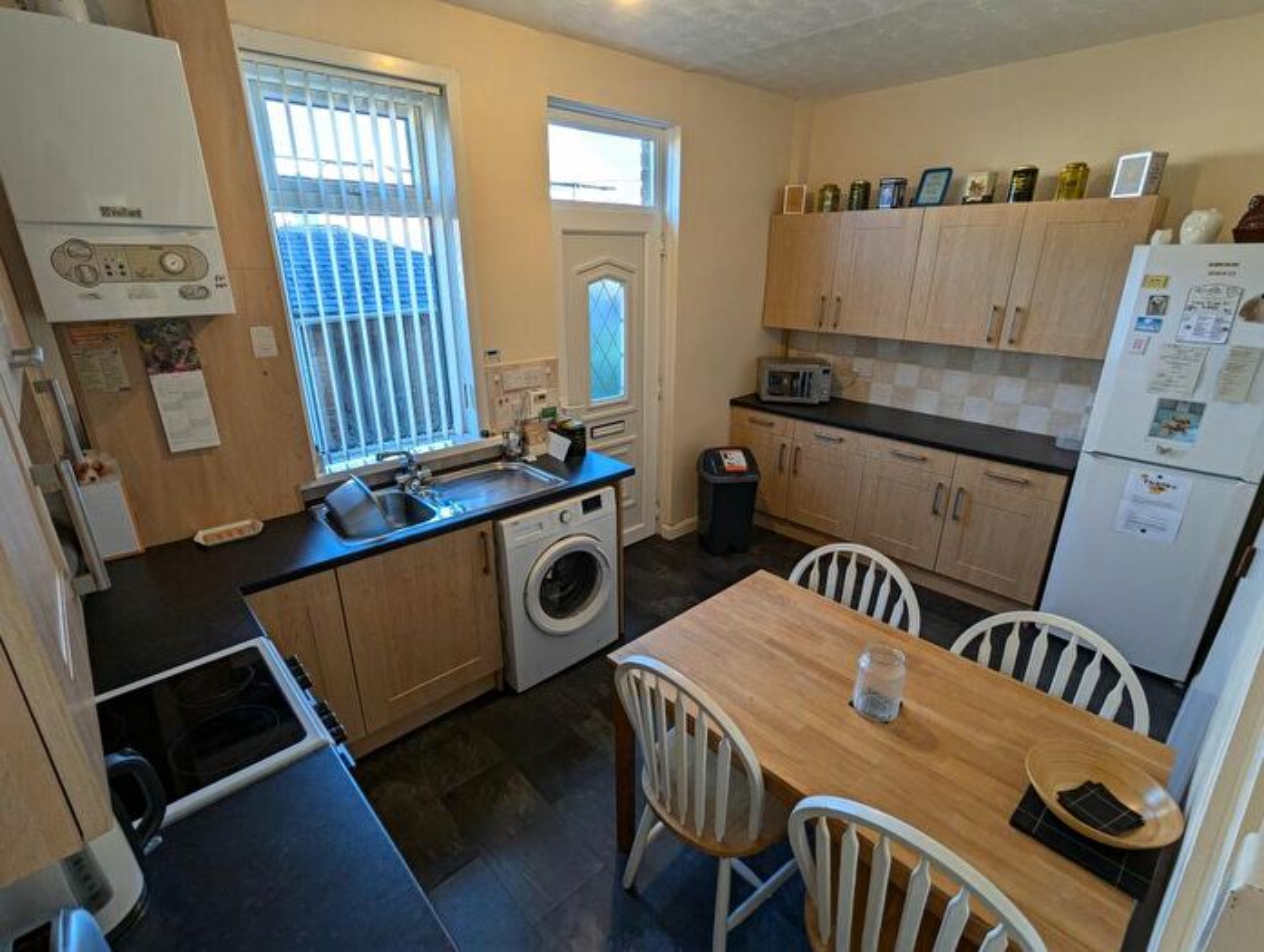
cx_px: 632
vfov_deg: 78.3
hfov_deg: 94.4
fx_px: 585
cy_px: 476
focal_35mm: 16
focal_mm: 2.35
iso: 70
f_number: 2.2
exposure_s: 1/93
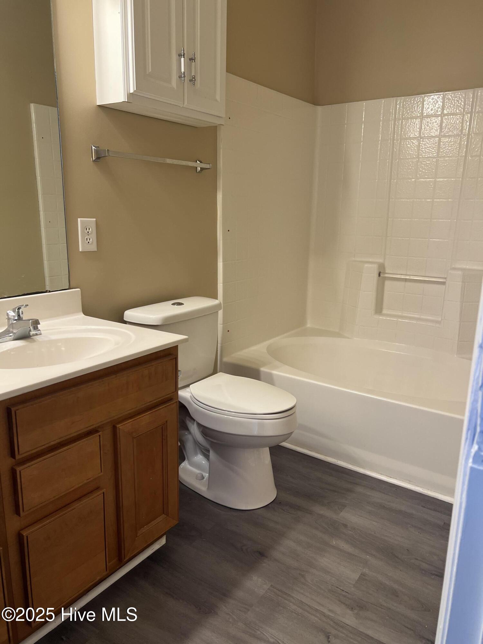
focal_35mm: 26
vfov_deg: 67.3
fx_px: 484
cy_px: 322
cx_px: 242
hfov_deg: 53.1
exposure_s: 1/120
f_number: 1.5
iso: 100
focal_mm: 5.7
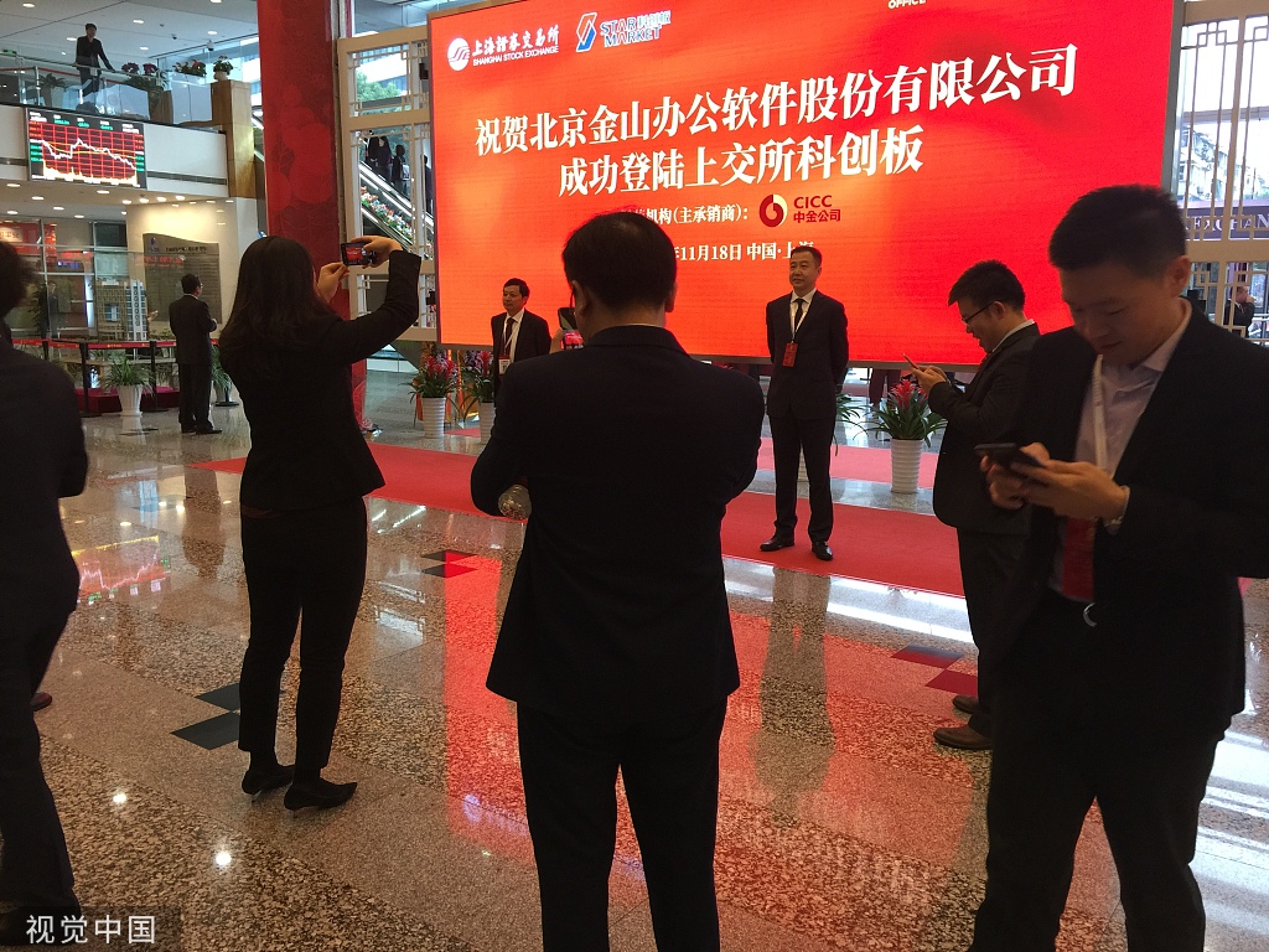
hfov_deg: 61.7
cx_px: 634
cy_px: 476
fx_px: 1063
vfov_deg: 48.2
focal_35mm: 29
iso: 64
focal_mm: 4.15
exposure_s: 1/17
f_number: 2.2
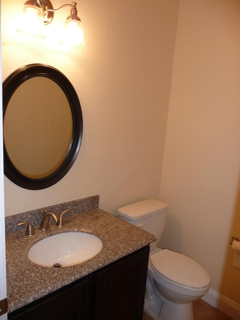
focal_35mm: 28
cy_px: 160
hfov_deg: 49.7
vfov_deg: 63.4
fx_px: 259
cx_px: 120
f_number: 3.3
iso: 100
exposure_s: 1/30
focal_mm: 4.7
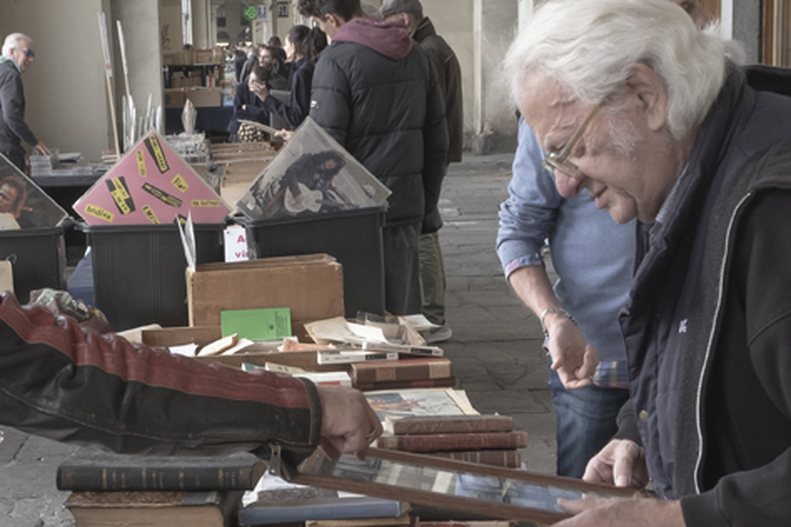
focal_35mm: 81
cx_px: 305
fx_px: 1780
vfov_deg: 16.5
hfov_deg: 25.0
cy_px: 532
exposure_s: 1/125
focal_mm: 21.2
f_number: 7.1
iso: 640
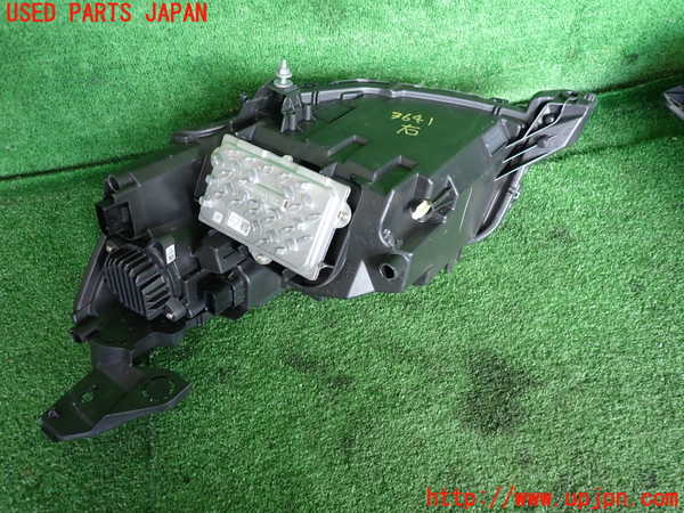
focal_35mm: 25
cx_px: 342
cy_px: 256
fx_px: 494
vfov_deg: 54.9
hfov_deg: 69.4
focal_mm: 4.5
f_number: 2
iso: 200
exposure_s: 1/60
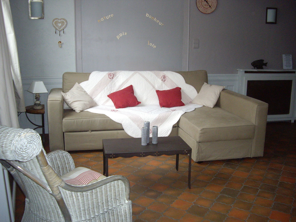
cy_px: 111
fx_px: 325
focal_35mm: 38
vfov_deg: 37.7
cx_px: 148
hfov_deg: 49.0
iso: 400
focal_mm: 7.9
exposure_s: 1/40
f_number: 2.8
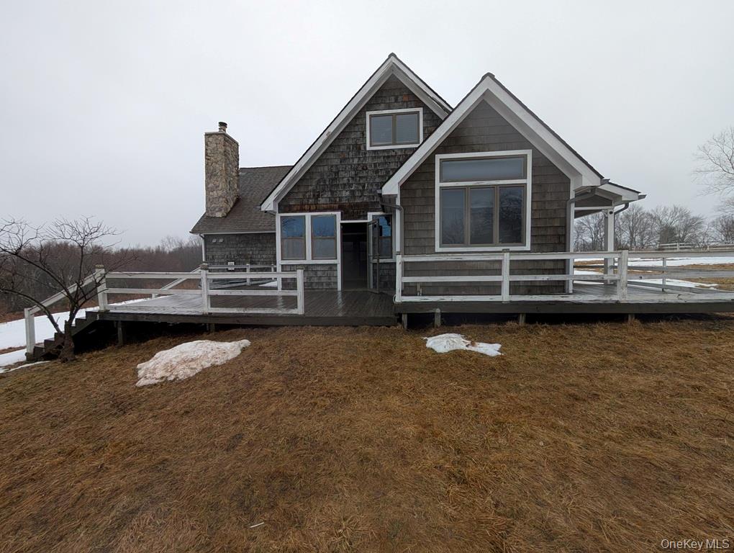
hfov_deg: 110.5
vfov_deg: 94.6
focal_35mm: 12
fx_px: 255
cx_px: 367
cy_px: 276
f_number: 1.7
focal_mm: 2.02
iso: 55
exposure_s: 1/1126
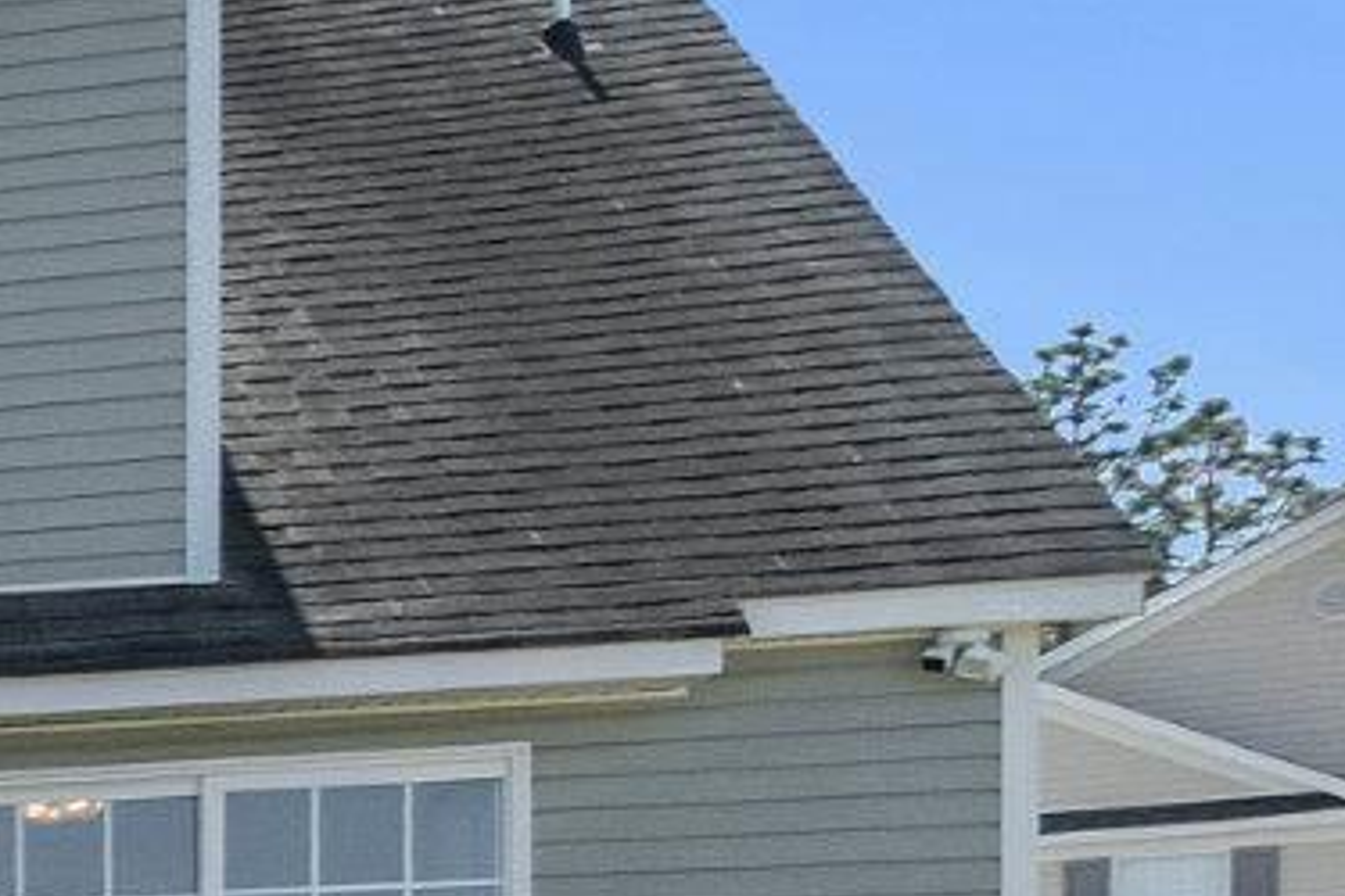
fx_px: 3736
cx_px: -2751
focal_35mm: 100
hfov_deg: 11.3
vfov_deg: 12.5
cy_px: 1602
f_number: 9
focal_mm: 10
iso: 250
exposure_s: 1/400
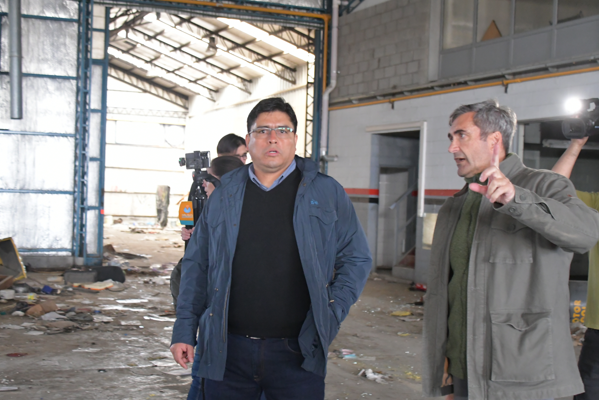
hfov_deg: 37.5
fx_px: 882
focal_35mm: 53
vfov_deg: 25.5
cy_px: 203
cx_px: 298
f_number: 4.2
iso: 5000
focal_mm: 35
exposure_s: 1/160
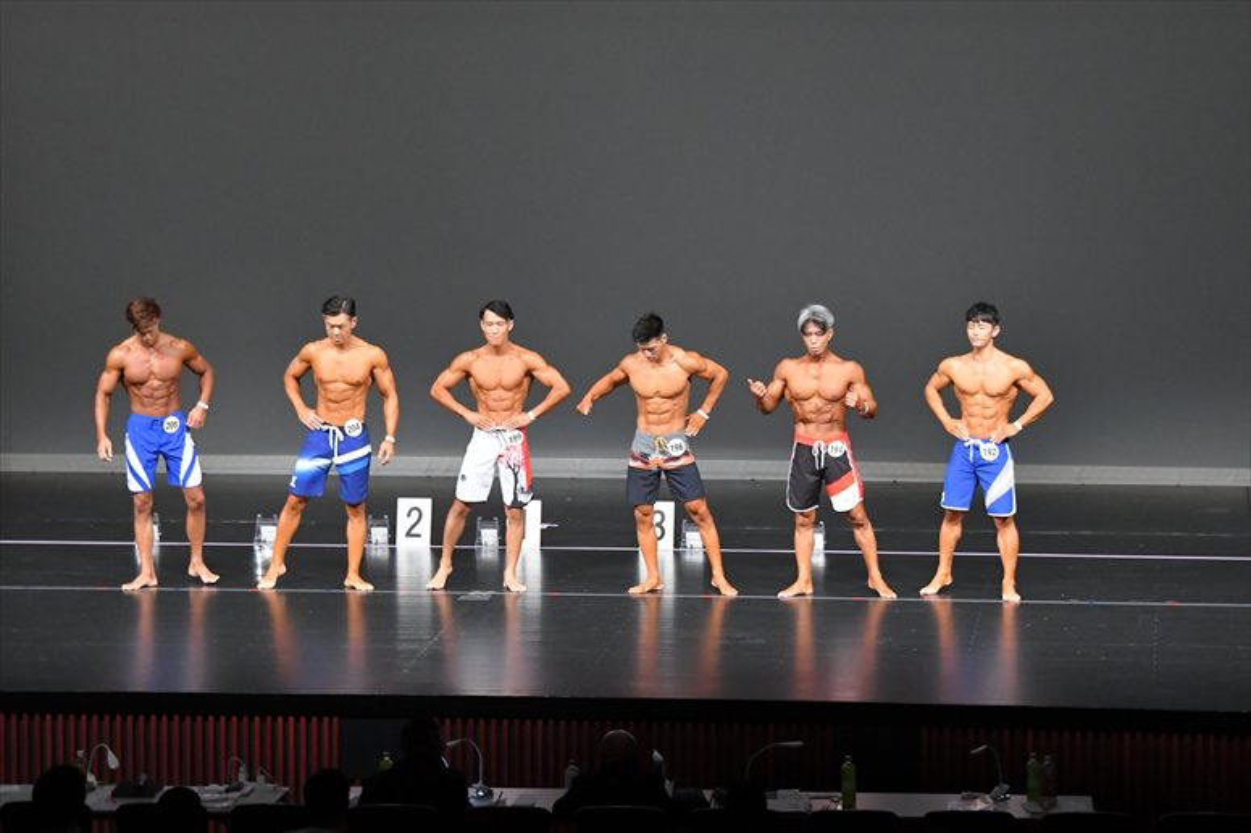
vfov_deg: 9.9
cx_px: 626
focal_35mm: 138
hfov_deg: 14.9
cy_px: 416
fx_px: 4793
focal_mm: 92
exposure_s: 1/400
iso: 5000
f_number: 5.6
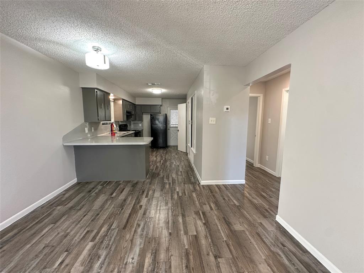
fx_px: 147
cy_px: 136
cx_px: 182
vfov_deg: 85.7
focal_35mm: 14
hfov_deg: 102.1
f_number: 2.2
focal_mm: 2.22
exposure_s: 1/60
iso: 200
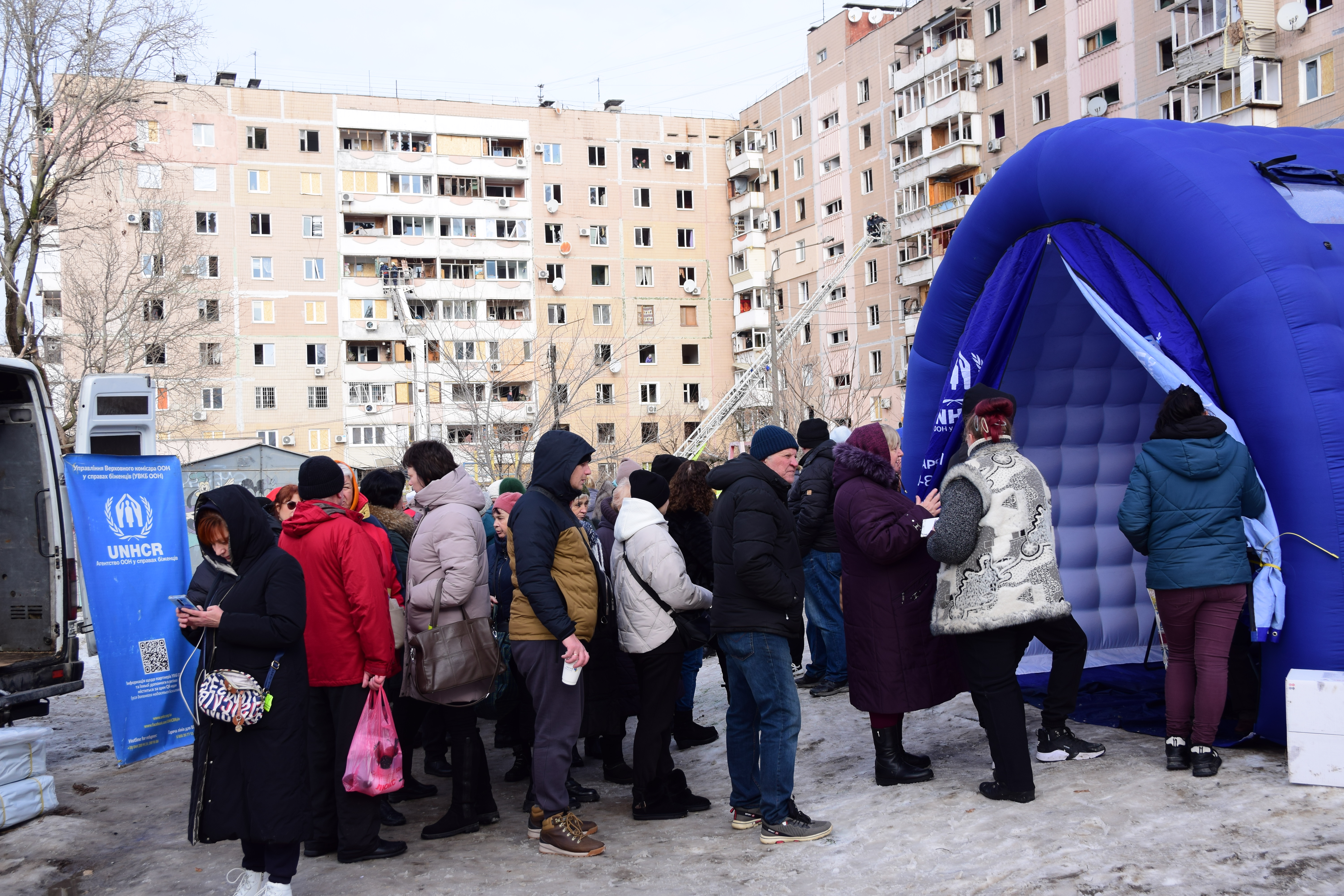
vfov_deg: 34.2
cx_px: 672
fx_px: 1456
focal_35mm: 39
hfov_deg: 49.6
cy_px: 448
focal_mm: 26
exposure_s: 1/250
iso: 100
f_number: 5.6
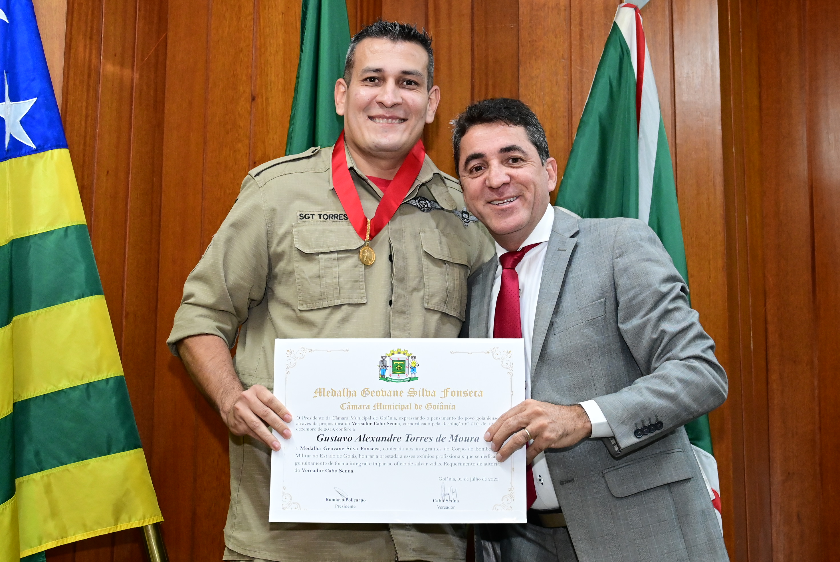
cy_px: 281
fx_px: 1494
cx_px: 420
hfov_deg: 31.4
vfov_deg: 21.3
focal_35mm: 64
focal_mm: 43
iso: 4000
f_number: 4.5
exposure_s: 1/125
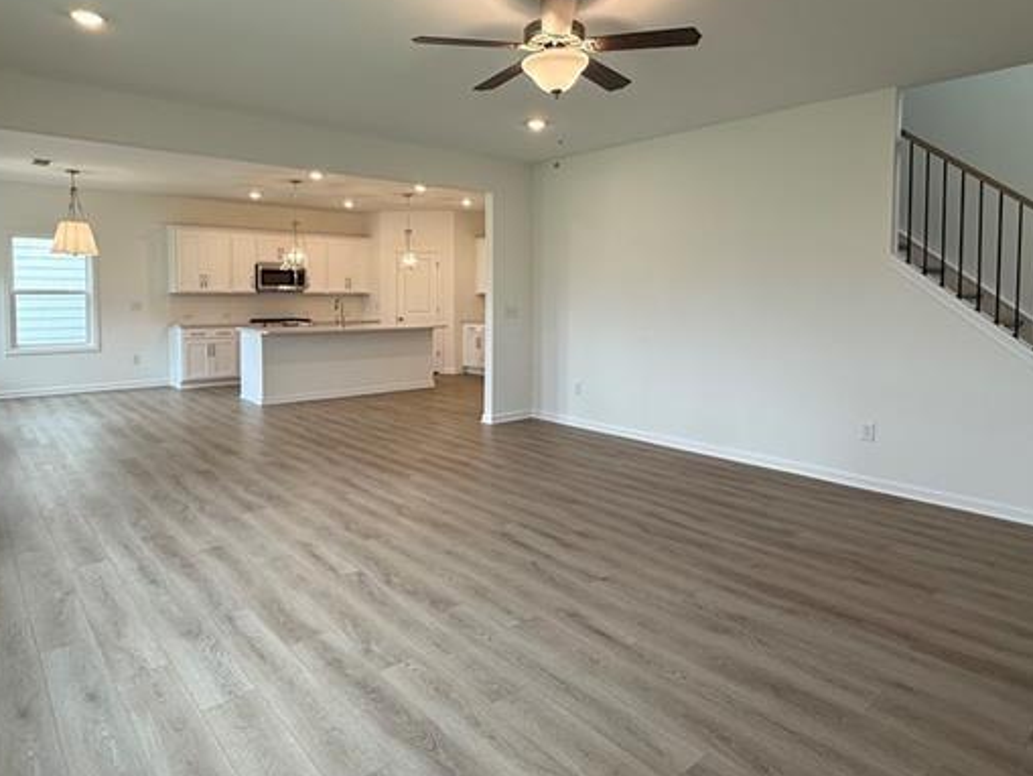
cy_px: 319
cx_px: 524
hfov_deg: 76.4
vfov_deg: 60.7
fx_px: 657
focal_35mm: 22
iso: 100
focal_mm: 2.22
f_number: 2.2
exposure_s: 1/120
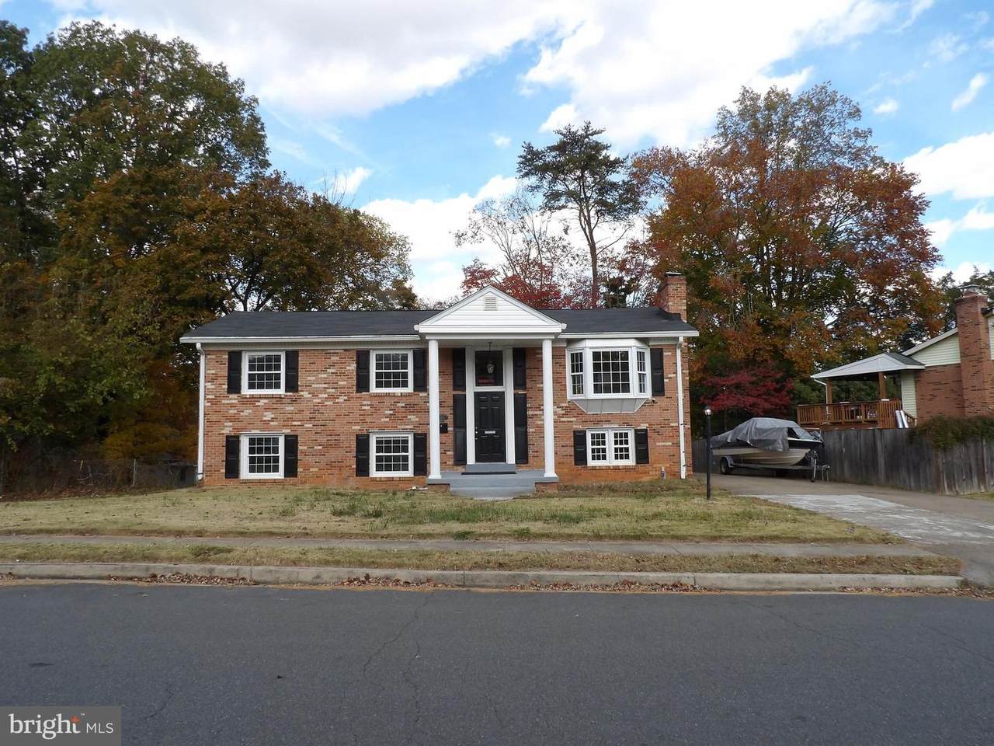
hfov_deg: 71.6
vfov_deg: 56.8
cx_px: 497
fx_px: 689
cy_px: 373
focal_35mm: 24
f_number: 5.6
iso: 100
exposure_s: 1/178
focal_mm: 4.3
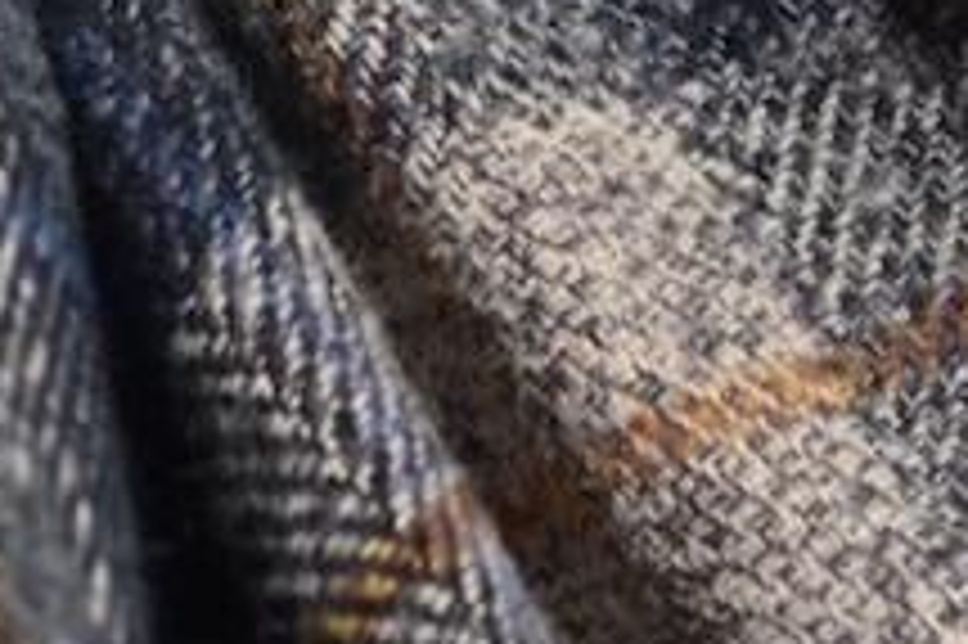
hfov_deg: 9.2
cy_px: -149
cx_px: 1049
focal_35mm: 223
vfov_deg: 6.1
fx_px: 5991
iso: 800
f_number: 7.1
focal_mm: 40
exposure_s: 1/30
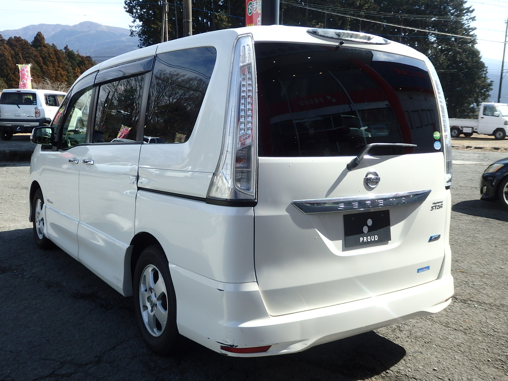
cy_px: 190
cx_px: 254
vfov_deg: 42.9
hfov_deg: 55.4
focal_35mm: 33
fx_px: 484
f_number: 9.7
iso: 125
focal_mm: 6
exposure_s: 1/800
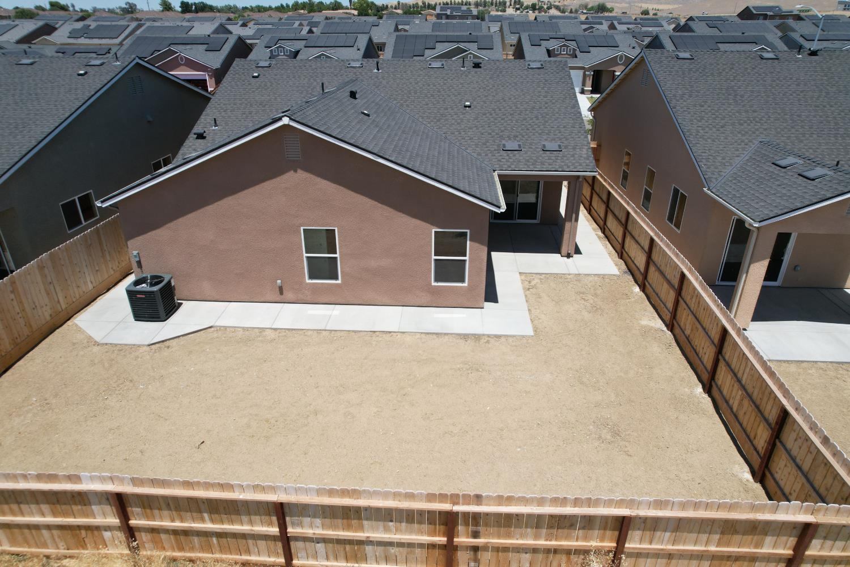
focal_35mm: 22
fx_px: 519
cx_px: 425
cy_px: 284
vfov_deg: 57.2
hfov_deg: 78.6
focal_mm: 8.38
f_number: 2.8
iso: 130
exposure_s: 1/2500
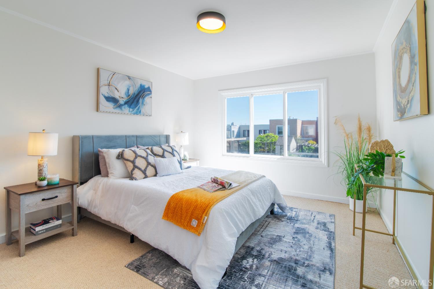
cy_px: 144
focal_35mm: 16
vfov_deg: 73.7
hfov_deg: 96.8
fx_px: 193
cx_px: 217
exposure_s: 1/60
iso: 100
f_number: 10
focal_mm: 16
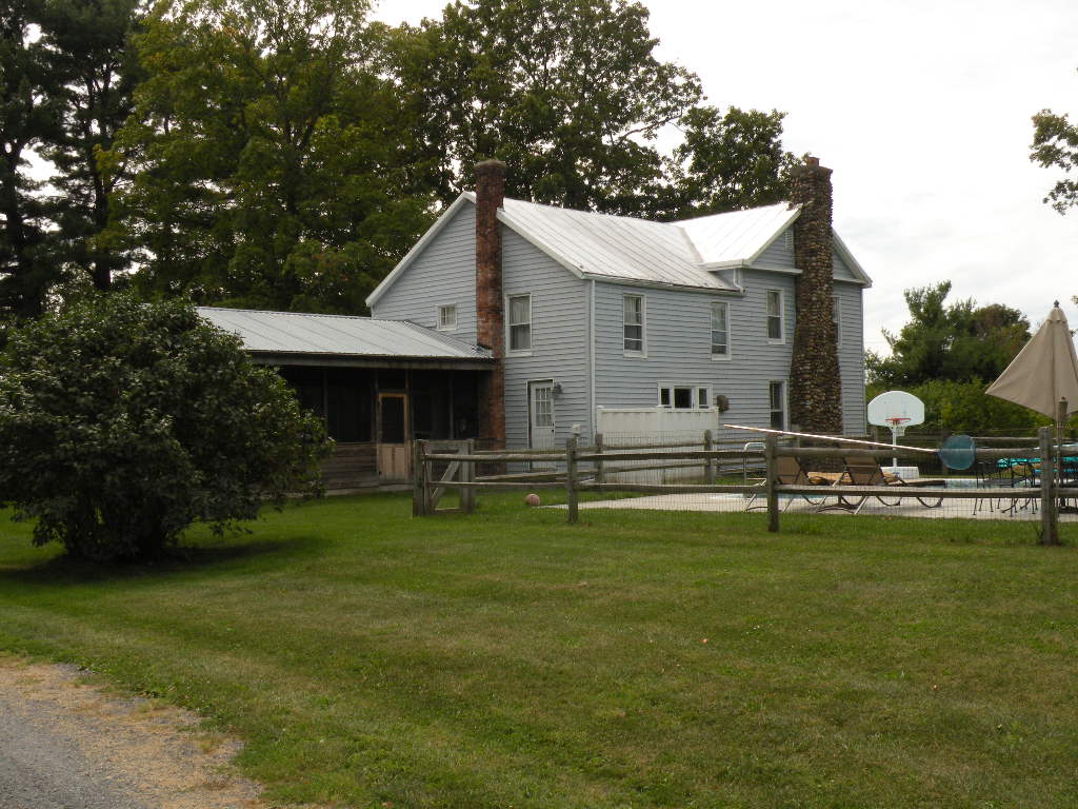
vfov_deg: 34.3
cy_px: 404
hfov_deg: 44.8
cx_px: 539
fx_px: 1308
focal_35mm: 42
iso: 94
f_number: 6.3
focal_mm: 7.4
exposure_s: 1/301
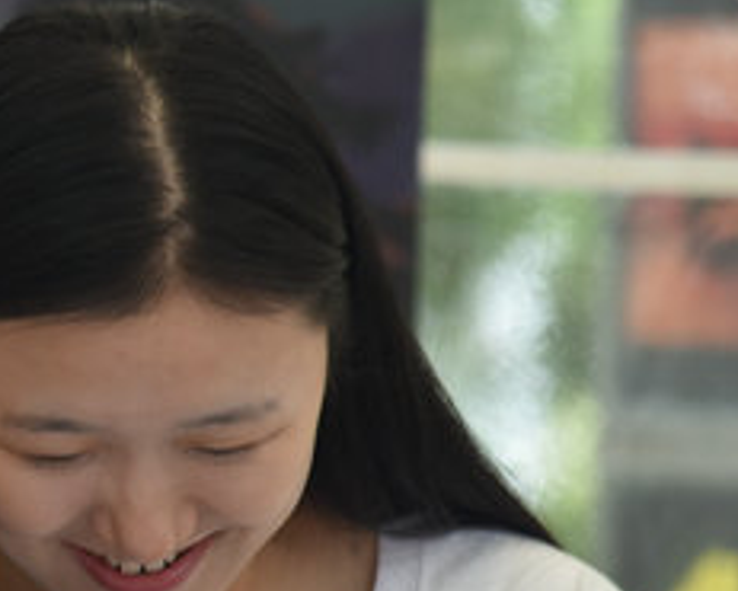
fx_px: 9571
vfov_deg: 3.5
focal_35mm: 438
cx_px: -393
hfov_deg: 4.4
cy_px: 415
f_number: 4
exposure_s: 1/250
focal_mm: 120
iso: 800
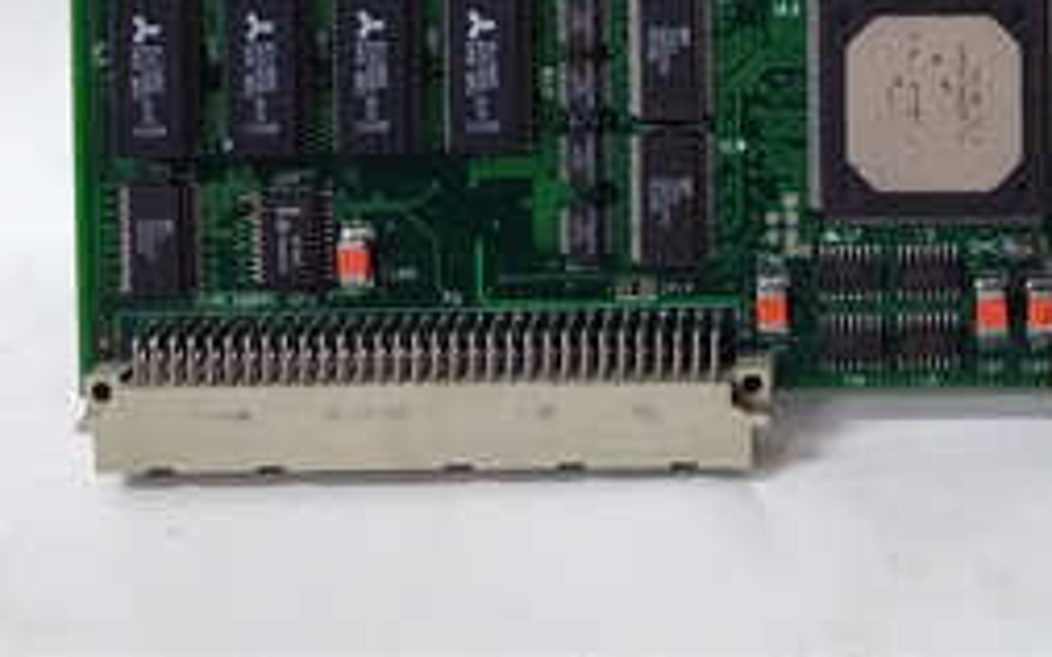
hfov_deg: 29.2
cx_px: 915
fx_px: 1949
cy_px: -274
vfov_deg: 17.5
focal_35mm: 68
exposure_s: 1/33
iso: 655
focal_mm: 3.79
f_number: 2
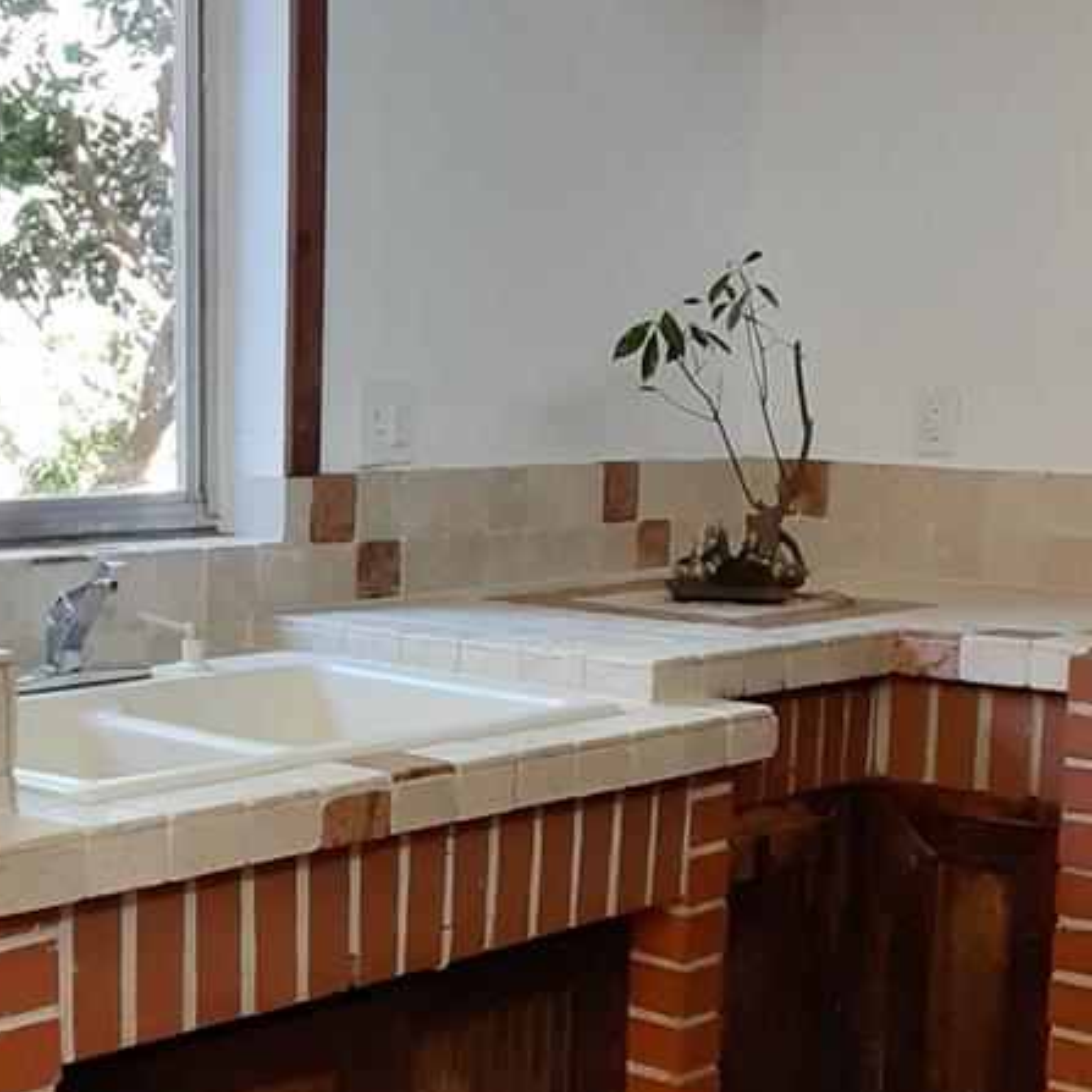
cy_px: 757
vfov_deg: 26.7
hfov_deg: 26.8
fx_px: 2284
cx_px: 396
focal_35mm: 64
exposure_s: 1/60
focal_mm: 2.91
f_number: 1.9
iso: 125
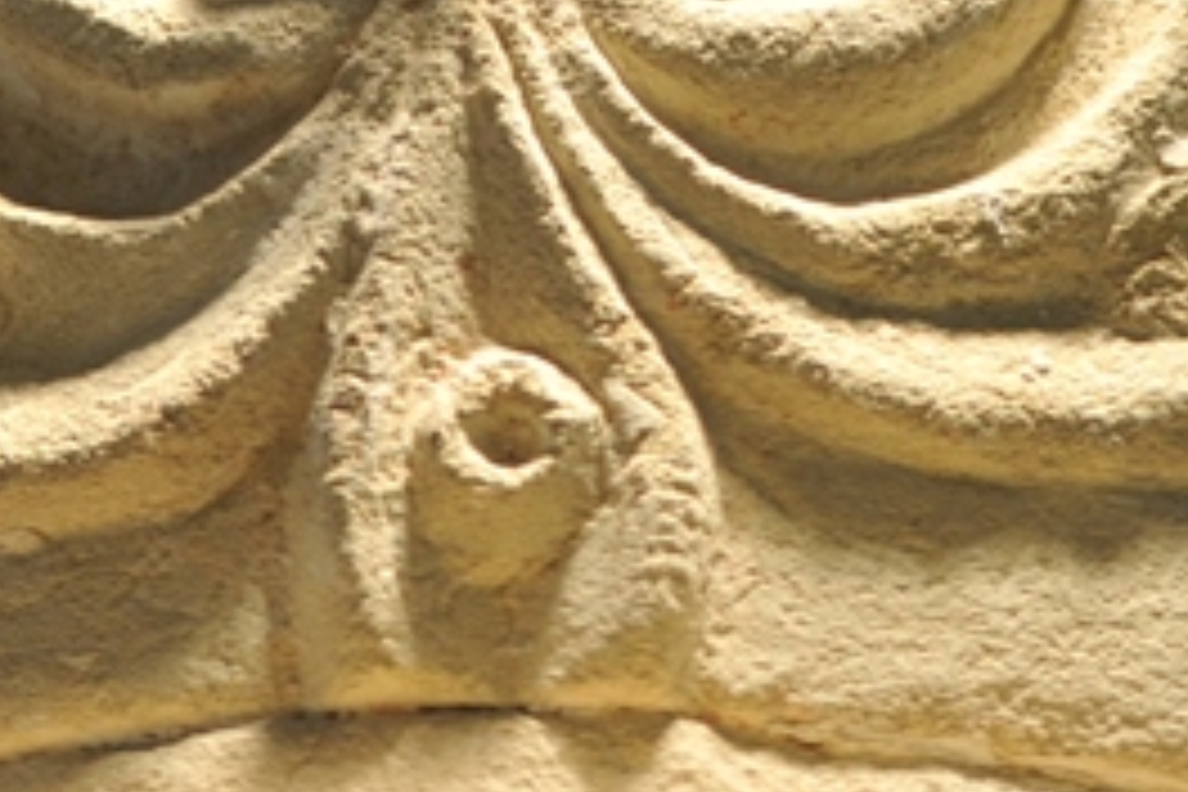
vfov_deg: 2.4
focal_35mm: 562
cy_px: -389
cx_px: 734
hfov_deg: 3.7
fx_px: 18545
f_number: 4.5
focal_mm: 145
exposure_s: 1/160
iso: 640
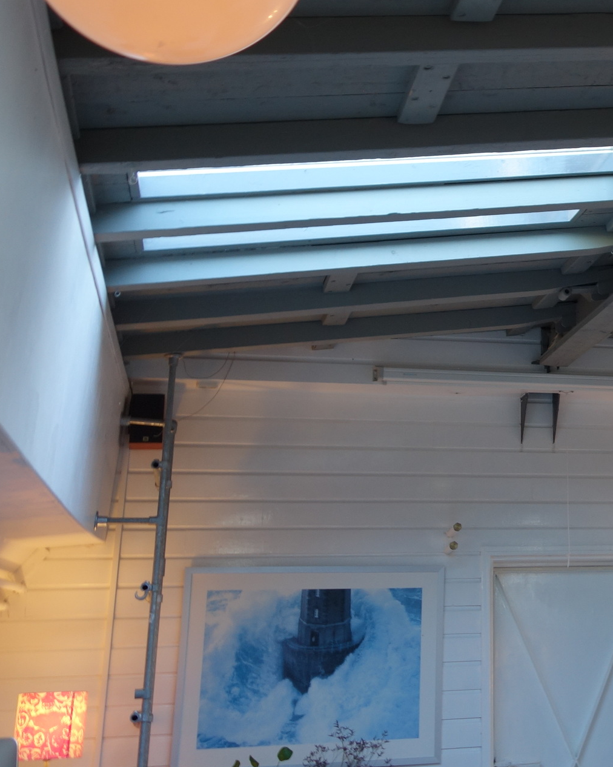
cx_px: 715
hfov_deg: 25.5
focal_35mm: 54
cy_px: 265
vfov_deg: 34.5
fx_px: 1225
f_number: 2.5
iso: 160
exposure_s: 1/30
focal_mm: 10.4
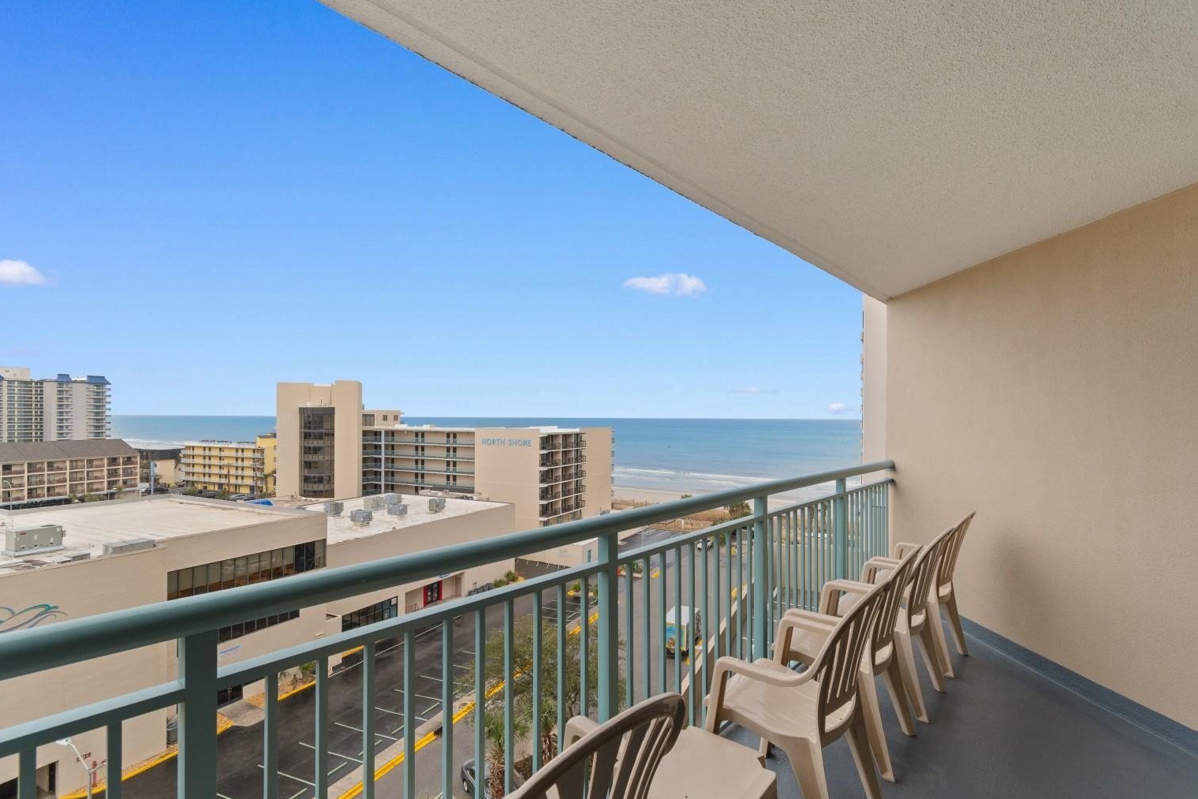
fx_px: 532
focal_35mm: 16
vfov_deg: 73.7
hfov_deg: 96.7
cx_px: 615
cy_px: 412
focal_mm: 10
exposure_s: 1/60
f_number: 4.5
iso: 100
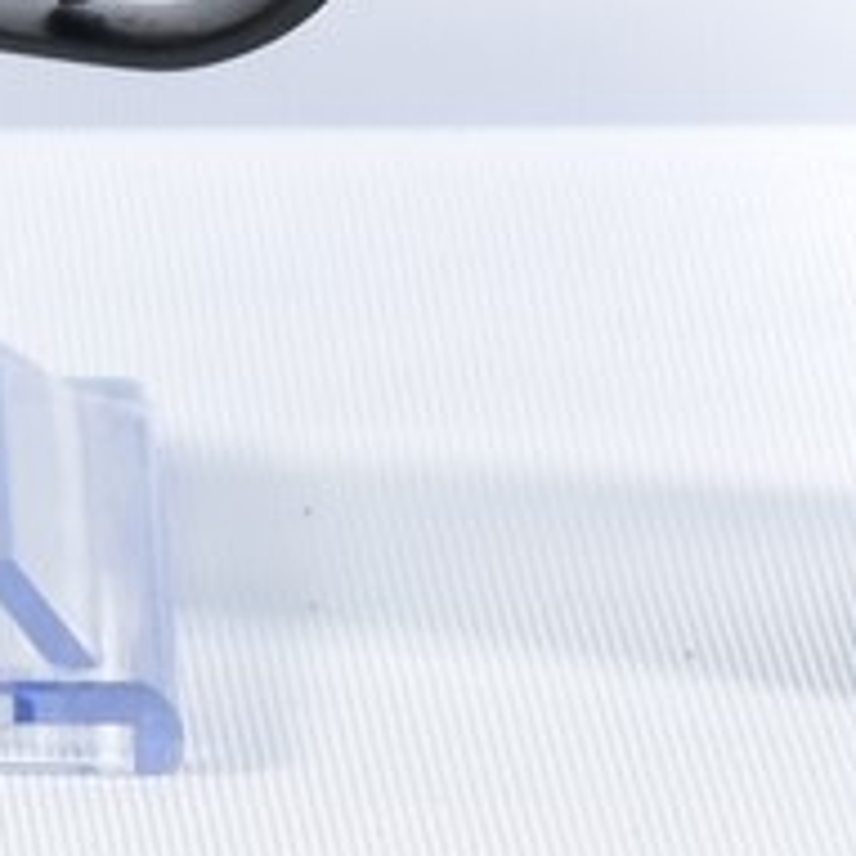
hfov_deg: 2.6
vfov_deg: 2.6
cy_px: -867
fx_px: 18689
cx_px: -843
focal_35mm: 668
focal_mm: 50
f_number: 5.6
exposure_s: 1/20
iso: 640
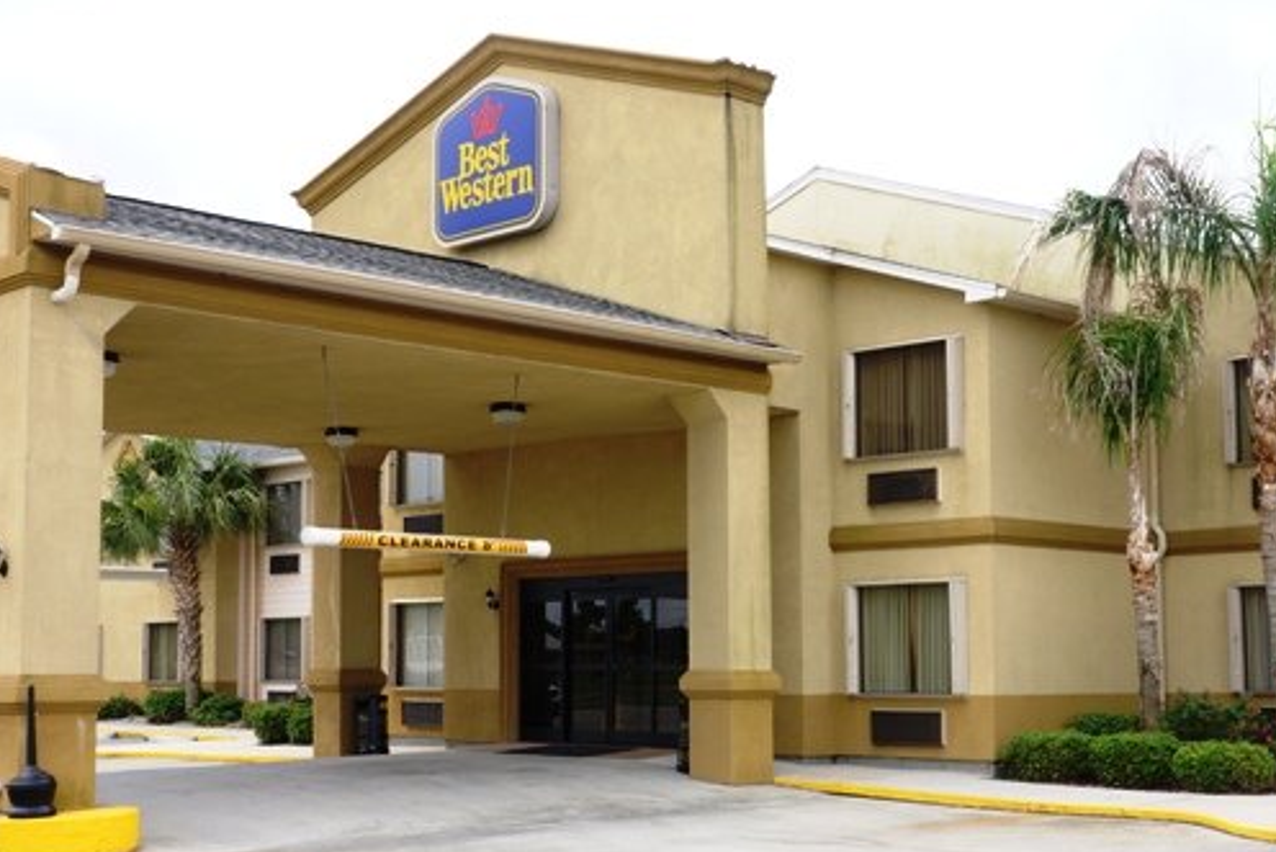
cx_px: 692
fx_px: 1773
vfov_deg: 27.0
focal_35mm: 50
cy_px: 497
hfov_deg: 39.6
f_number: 8
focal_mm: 21
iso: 200
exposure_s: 1/125
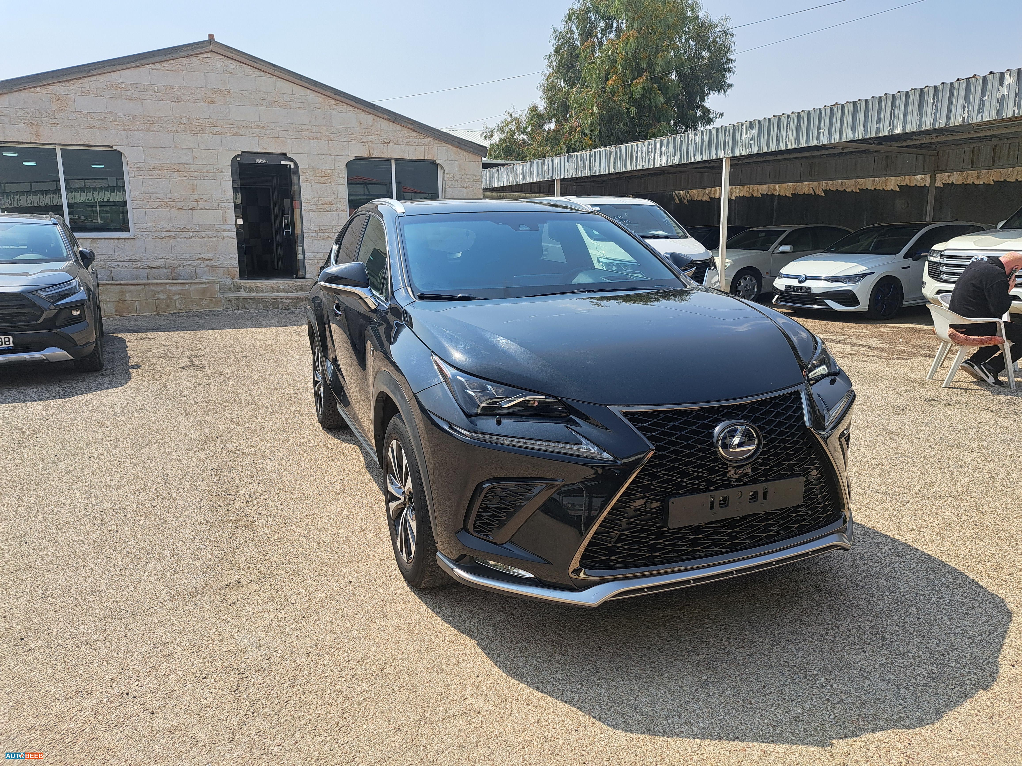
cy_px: 383
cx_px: 511
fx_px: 709
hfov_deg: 71.6
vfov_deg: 56.8
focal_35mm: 24
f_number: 1.8
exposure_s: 1/1531
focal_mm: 5.23
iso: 50
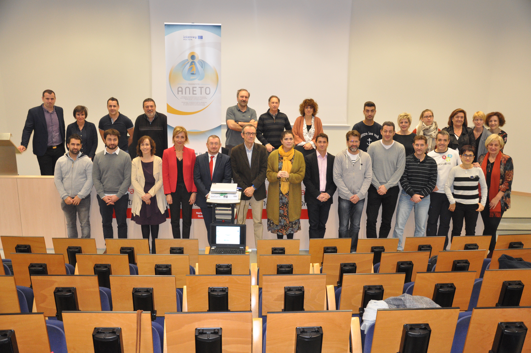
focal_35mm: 36
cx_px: 266
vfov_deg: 36.8
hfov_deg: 53.2
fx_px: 530
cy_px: 176
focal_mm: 24
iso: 1250
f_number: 4.5
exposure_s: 1/60
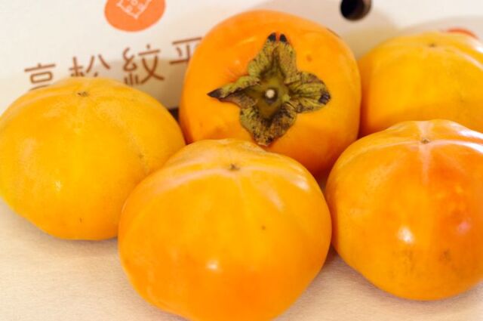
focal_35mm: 75
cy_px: 160
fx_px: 1005
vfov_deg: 18.1
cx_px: 242
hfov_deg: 27.0
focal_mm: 50
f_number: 4
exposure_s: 1/100
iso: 400
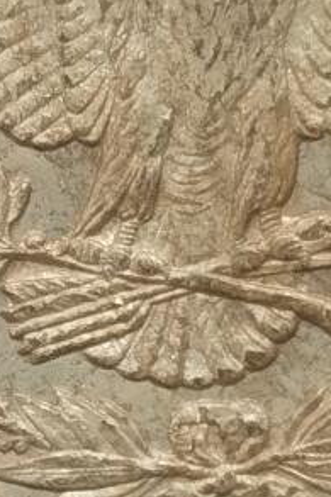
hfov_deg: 4.0
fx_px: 4777
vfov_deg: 6.0
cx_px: 195
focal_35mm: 346
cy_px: 434
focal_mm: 5.56
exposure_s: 1/100
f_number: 16
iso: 100
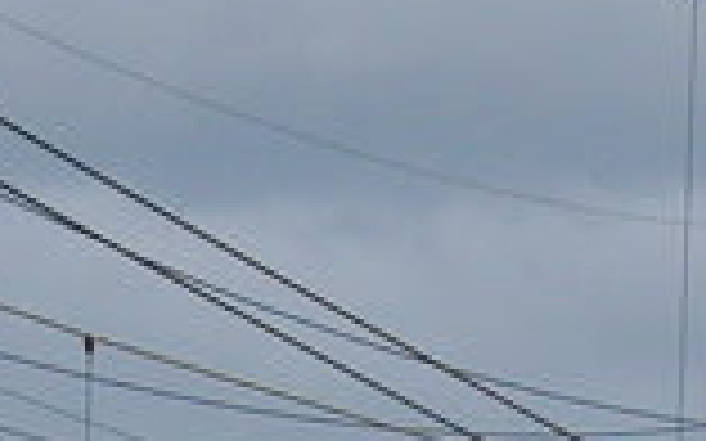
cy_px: 1370
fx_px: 15676
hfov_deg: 2.6
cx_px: 441
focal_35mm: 815
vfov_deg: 1.6
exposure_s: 1/1000
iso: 640
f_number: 9
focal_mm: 70
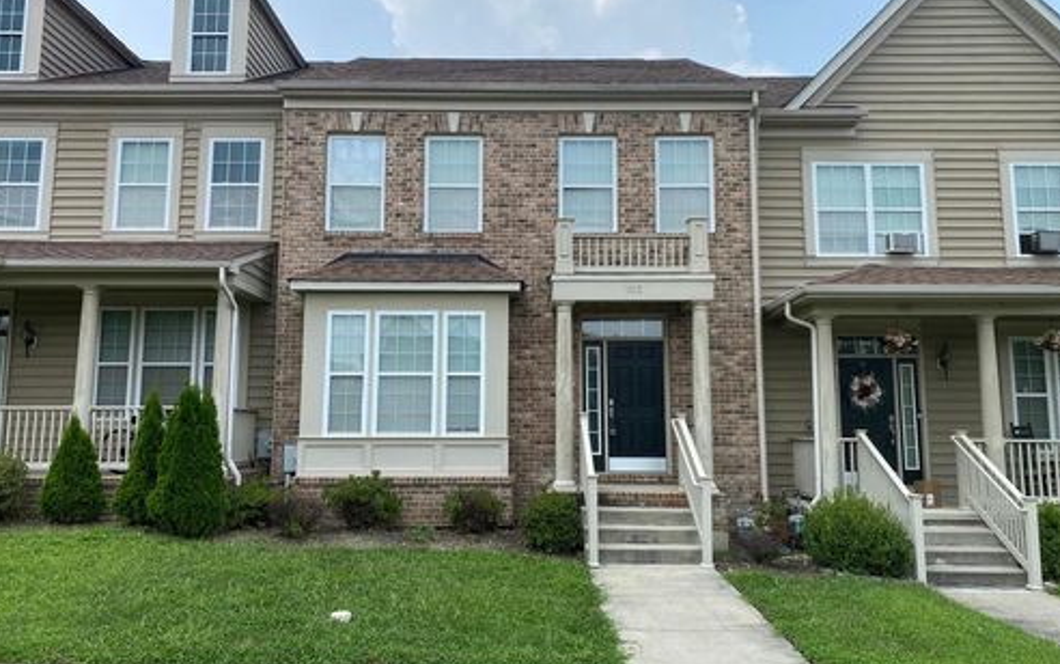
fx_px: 809
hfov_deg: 66.4
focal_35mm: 28
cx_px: 528
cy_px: 327
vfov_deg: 44.6
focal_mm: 4.25
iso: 32
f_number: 1.8
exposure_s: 1/1779
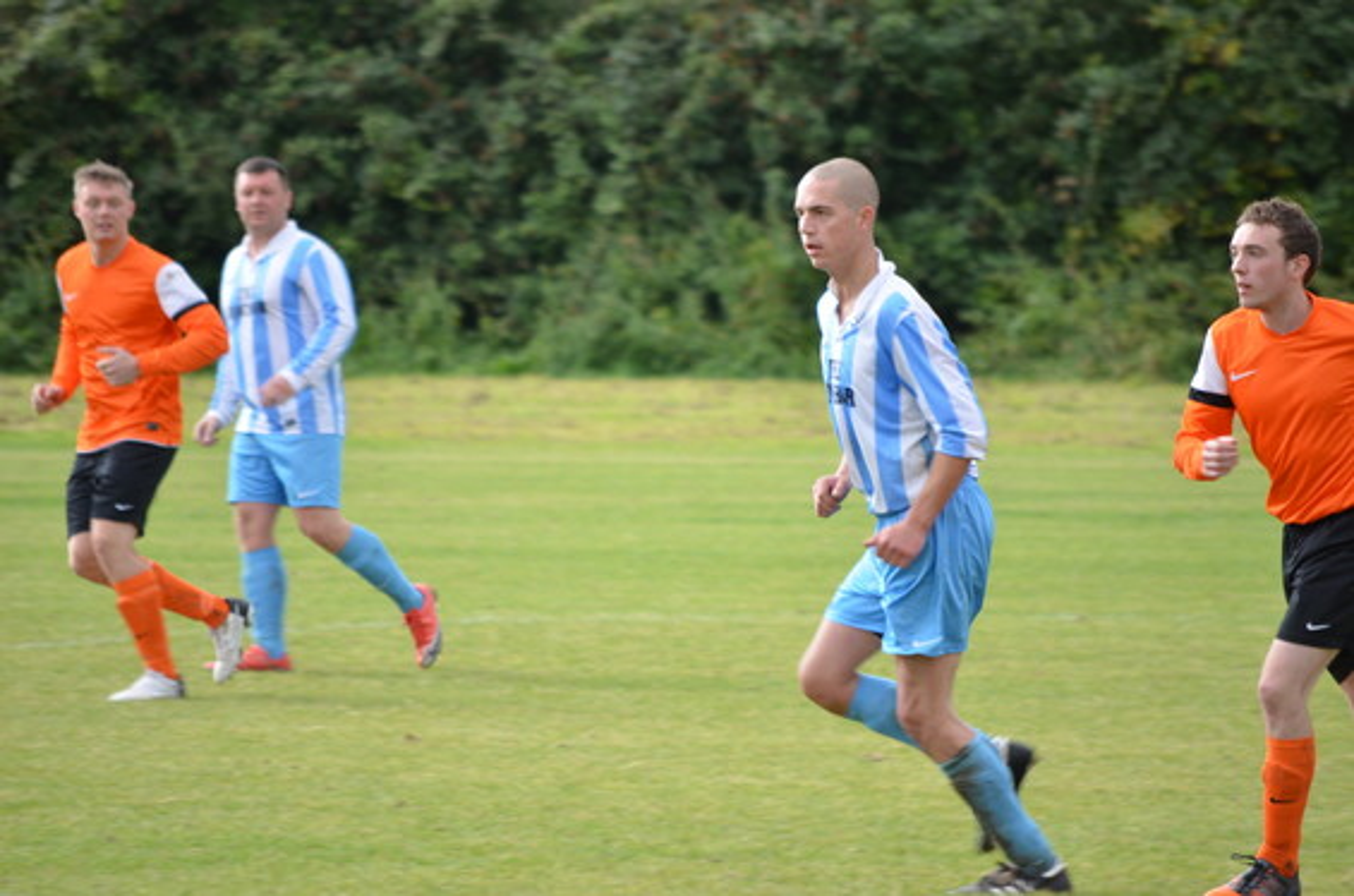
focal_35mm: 300
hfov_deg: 6.9
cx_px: 677
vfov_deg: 4.6
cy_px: 448
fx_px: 11258
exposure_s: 1/160
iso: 100
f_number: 5.6
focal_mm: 200
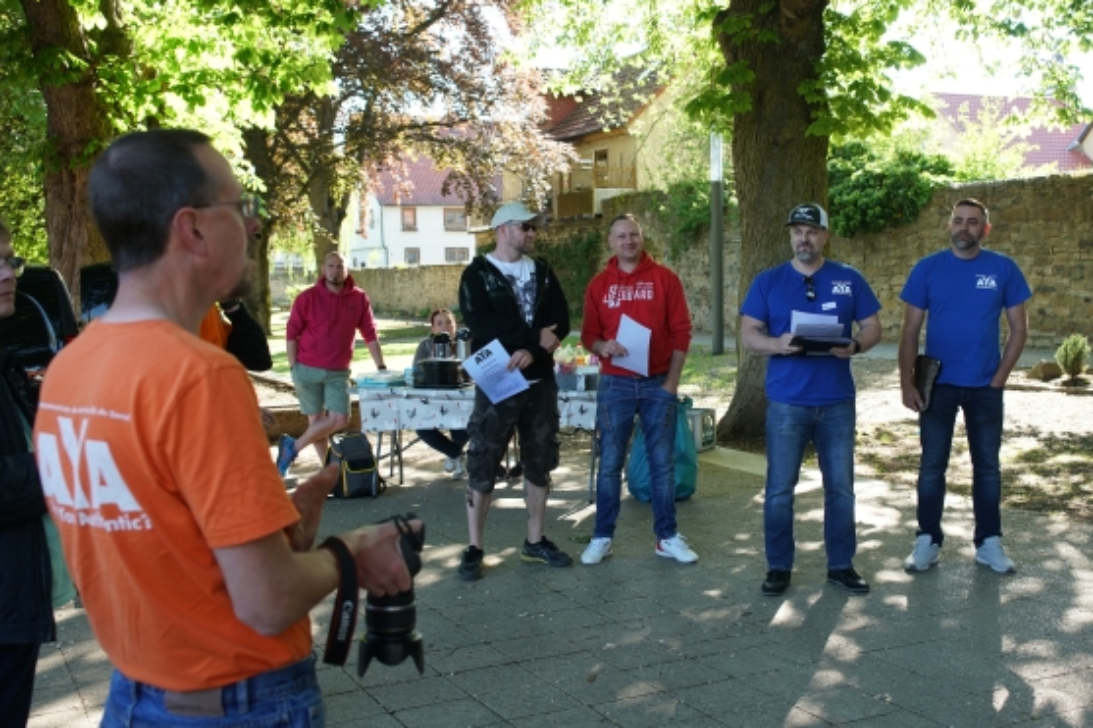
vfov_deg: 30.5
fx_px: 1335
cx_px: 655
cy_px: 357
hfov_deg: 44.3
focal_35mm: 44
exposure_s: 1/250
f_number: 4.5
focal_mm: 35
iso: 500
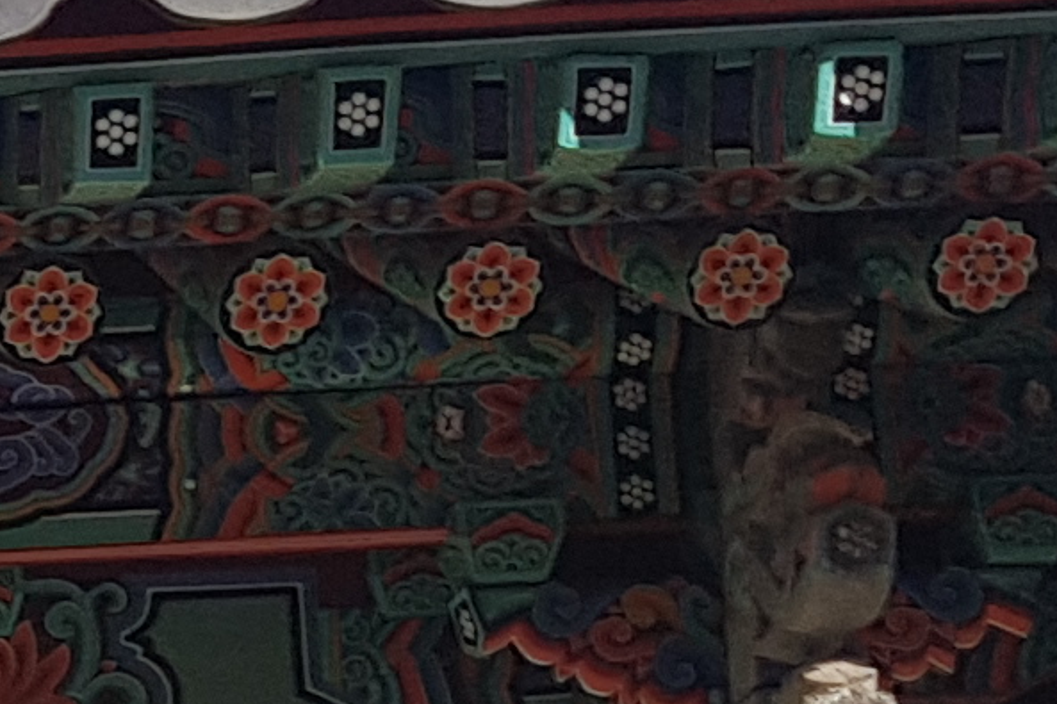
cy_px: 1358
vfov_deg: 7.2
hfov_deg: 9.9
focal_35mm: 184
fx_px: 5401
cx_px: -1412
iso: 40
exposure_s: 1/2120
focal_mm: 4.3
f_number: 1.7
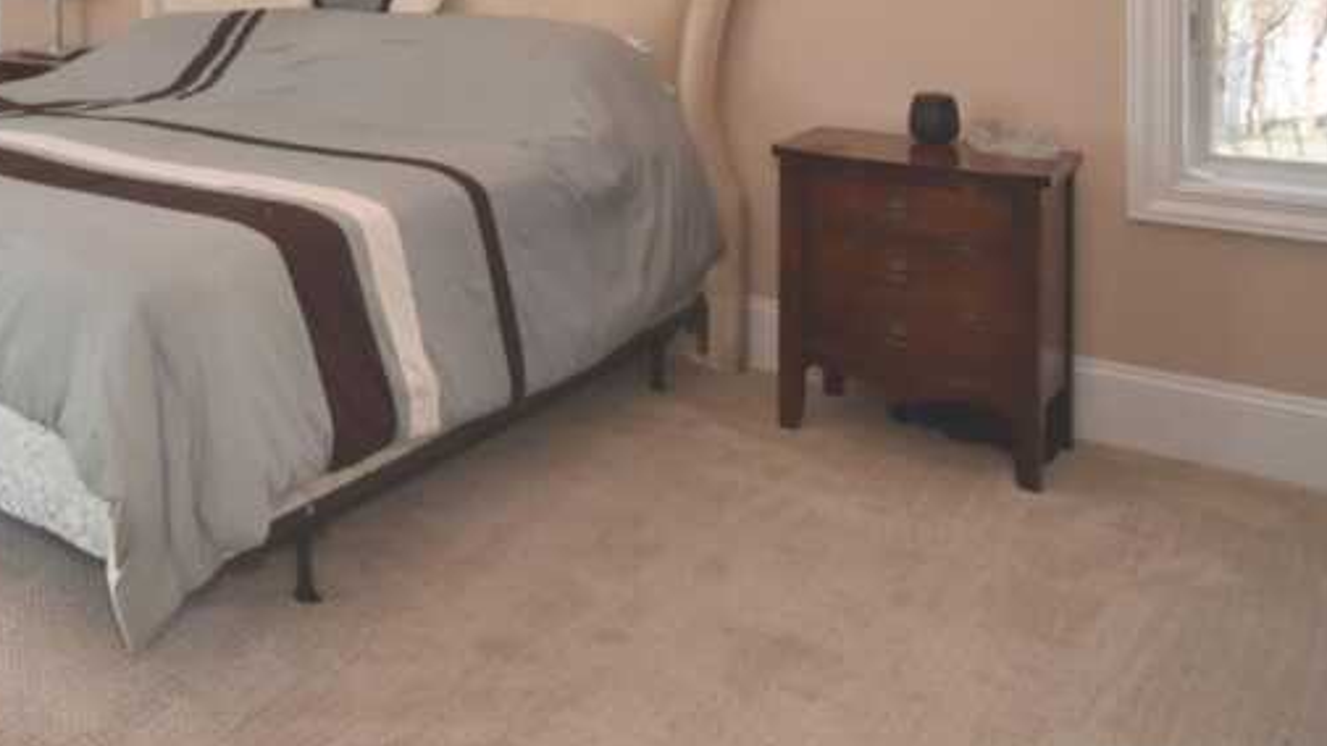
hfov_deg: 47.2
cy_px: -93
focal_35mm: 35
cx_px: 3
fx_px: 1234
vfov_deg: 29.9
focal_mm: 11
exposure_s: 1/30
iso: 640
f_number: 11
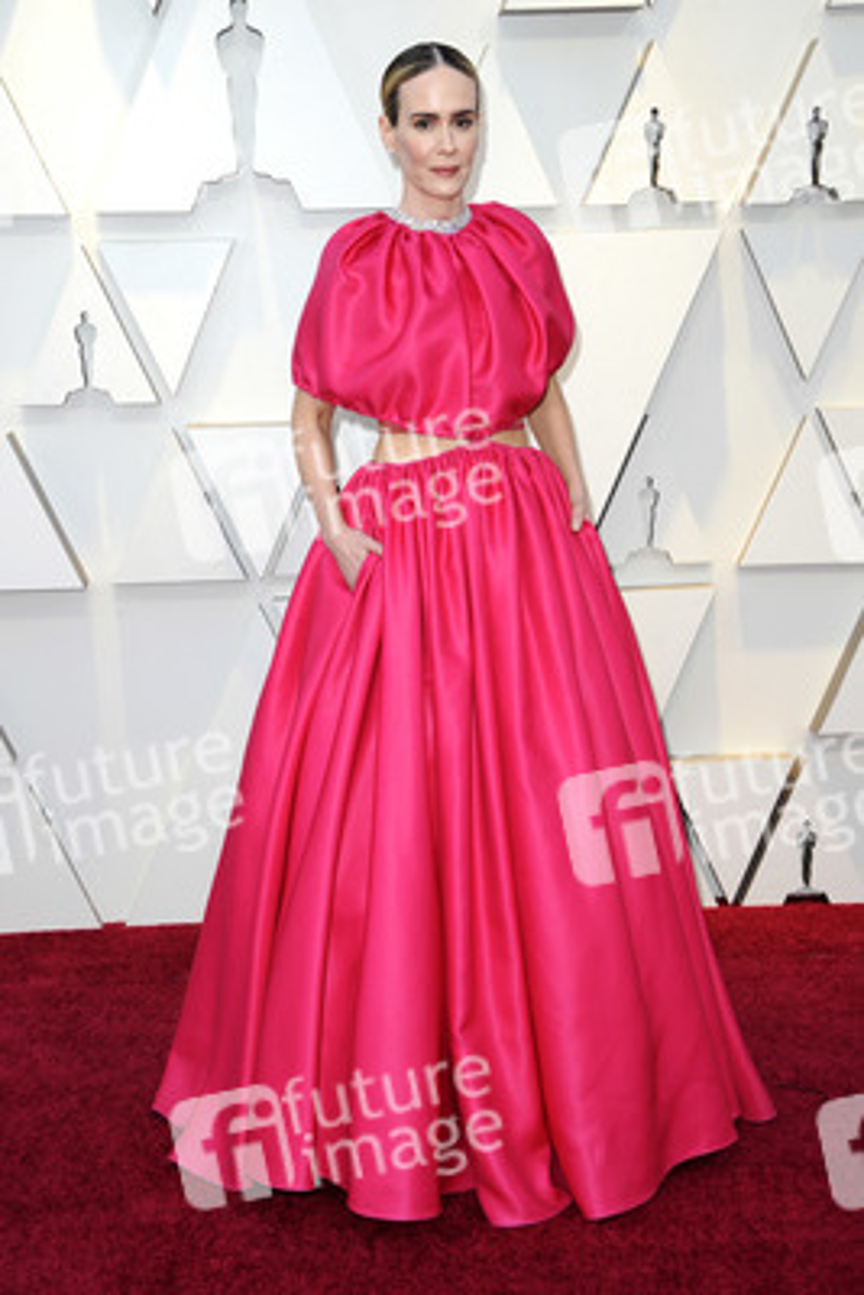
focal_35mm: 52
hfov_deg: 26.0
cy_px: 648
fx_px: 1870
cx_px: 432
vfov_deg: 38.2
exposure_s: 1/250
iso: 800
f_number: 7.1
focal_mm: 52
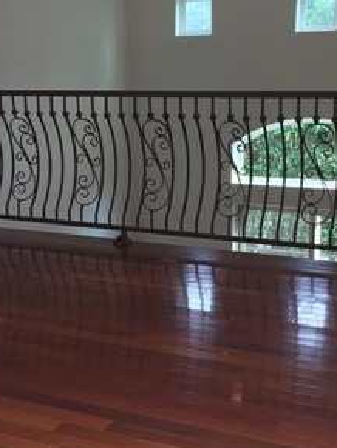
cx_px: 125
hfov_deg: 22.9
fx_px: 830
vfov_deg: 30.2
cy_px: 246
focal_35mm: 64
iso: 25
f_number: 2.2
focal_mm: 4.15
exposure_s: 1/40
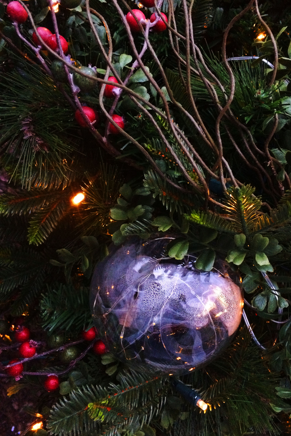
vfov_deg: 60.3
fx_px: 376
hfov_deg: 42.2
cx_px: 168
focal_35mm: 31
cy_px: 220
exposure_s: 1/30
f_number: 2.2
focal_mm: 4.15
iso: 320
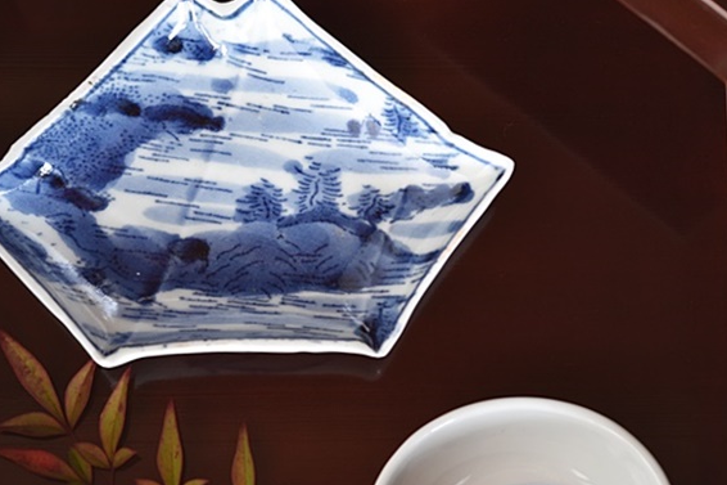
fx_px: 2356
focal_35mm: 117
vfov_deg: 11.7
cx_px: 239
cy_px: 170
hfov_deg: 17.5
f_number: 5.6
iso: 400
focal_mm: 55
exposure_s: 1/1.3
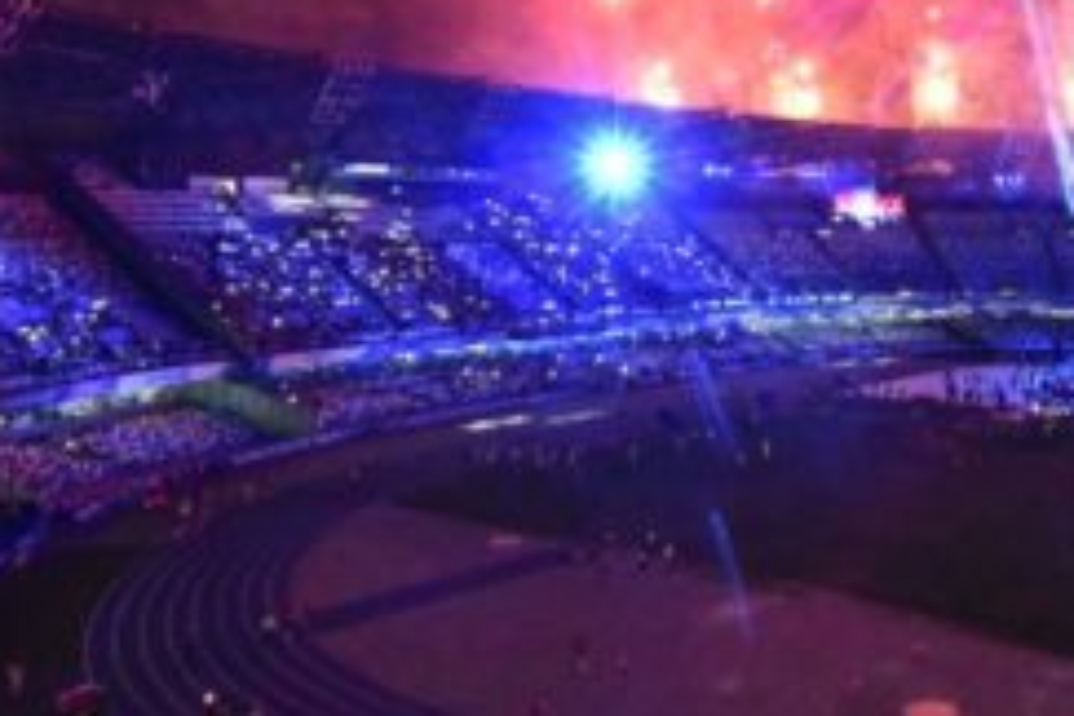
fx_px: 1104
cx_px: 822
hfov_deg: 49.5
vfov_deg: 35.2
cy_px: 190
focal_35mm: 37
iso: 8000
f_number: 5.6
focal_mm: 10
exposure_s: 1/25
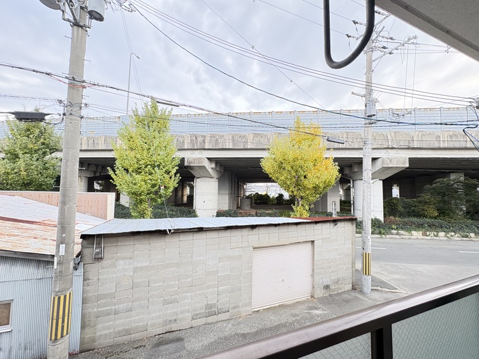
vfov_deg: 85.7
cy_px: 180
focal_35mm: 14
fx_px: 194
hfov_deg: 102.1
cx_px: 240
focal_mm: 2.22
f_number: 2.2
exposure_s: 1/67
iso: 250
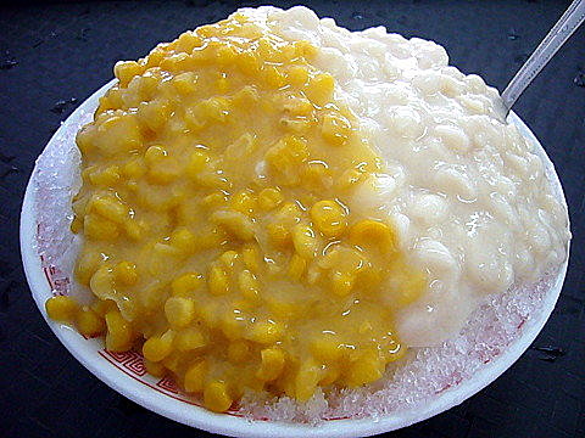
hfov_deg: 52.6
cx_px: 292
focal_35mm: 35
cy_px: 219
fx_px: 591
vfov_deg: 40.7
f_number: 2.8
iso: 800
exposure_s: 1/125
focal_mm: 5.8
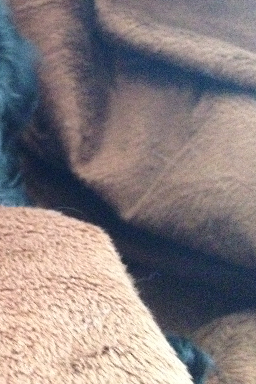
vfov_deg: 26.3
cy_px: 178
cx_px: -99
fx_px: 821
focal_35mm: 77
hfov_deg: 16.5
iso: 800
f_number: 2.4
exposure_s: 1/15
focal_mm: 4.28
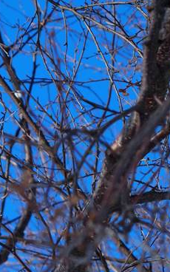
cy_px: 282
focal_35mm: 443
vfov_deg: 4.7
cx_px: -106
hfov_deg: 3.0
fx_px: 3284
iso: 100
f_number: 4.5
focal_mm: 31.8
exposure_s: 1/500
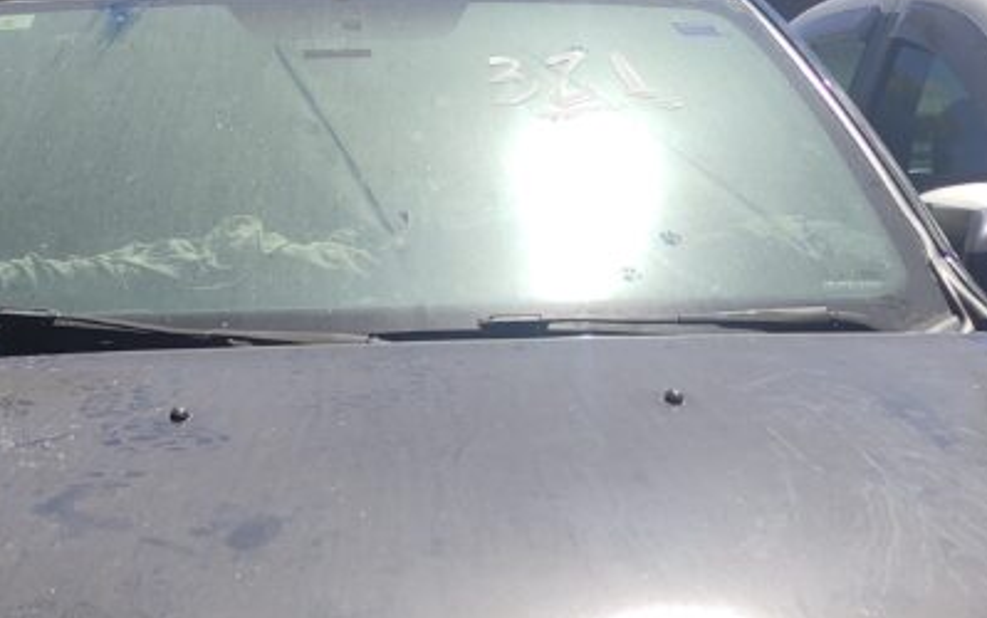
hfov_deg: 30.1
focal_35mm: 68
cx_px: 411
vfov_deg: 18.1
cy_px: 765
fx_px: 1830
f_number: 1.89
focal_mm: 5.43
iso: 100
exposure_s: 1/2039
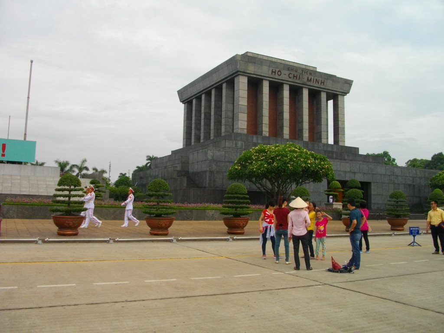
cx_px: 222
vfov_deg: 45.4
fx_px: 398
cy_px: 166
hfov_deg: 58.4
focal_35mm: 31
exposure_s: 1/200
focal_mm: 5.7
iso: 100
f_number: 8.8
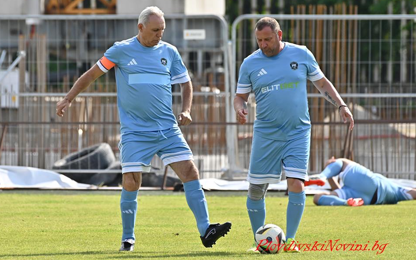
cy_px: 118
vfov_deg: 2.2
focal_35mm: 586
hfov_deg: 3.6
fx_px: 6643
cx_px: 168
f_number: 9
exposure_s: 1/1600
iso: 1100
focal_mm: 480
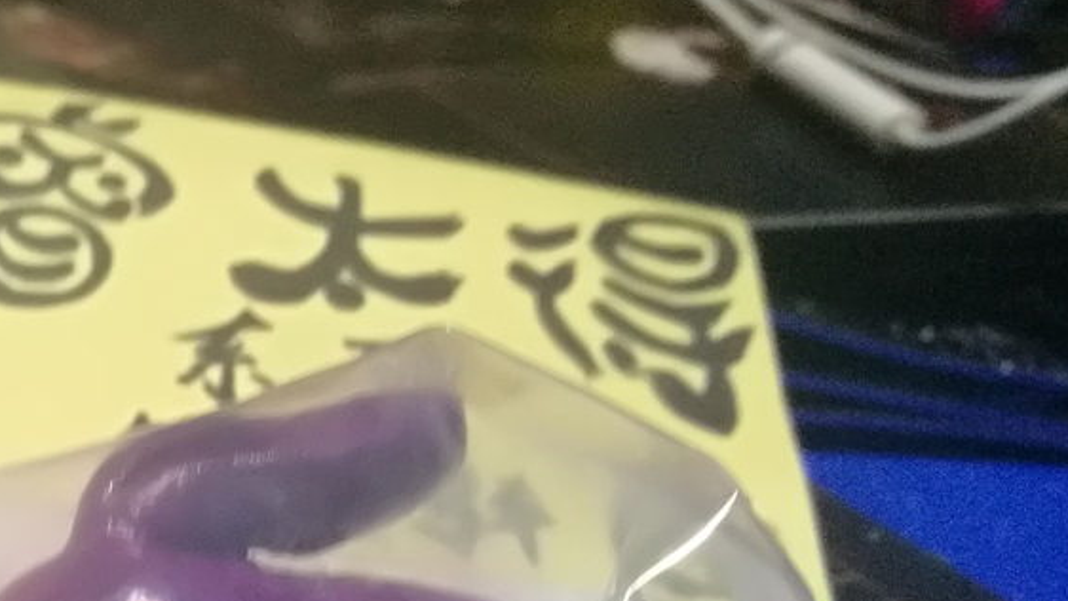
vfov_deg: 16.9
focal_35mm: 67
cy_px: 782
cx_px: -40
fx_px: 1897
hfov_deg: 29.1
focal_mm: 4.5
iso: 640
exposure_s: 1/20
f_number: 2.2
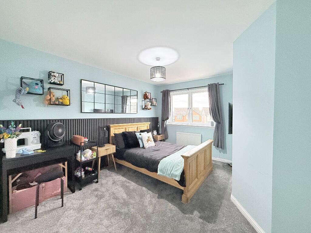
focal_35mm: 14
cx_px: 156
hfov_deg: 102.1
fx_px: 126
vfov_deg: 85.7
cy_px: 116
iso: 400
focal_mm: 2.22
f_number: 2.2
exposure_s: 1/60
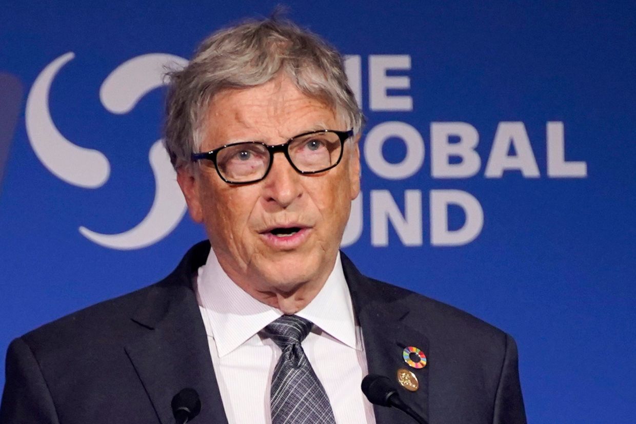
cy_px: 212
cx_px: 318
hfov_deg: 8.8
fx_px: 4150
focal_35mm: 235
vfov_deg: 5.8
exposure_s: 1/400
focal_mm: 235
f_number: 4
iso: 2000
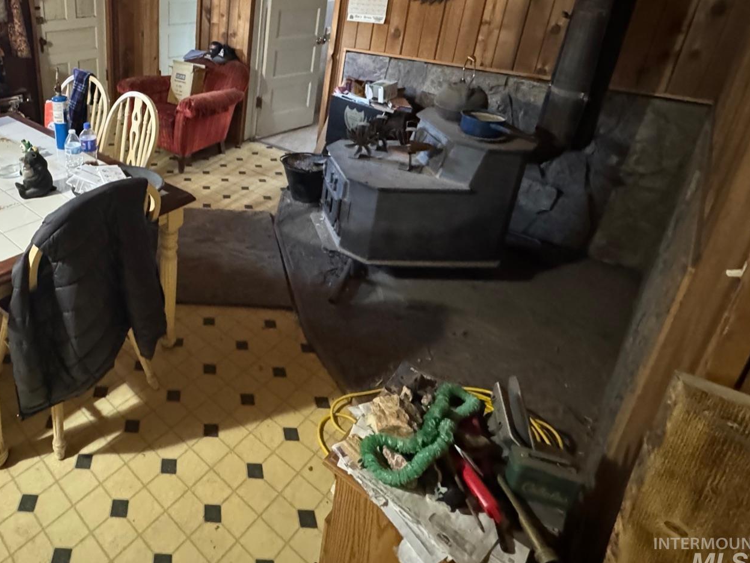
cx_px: 177
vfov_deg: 56.1
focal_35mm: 23
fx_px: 498
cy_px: 144
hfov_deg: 68.5
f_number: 2.2
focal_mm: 2.22
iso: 1600
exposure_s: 1/40
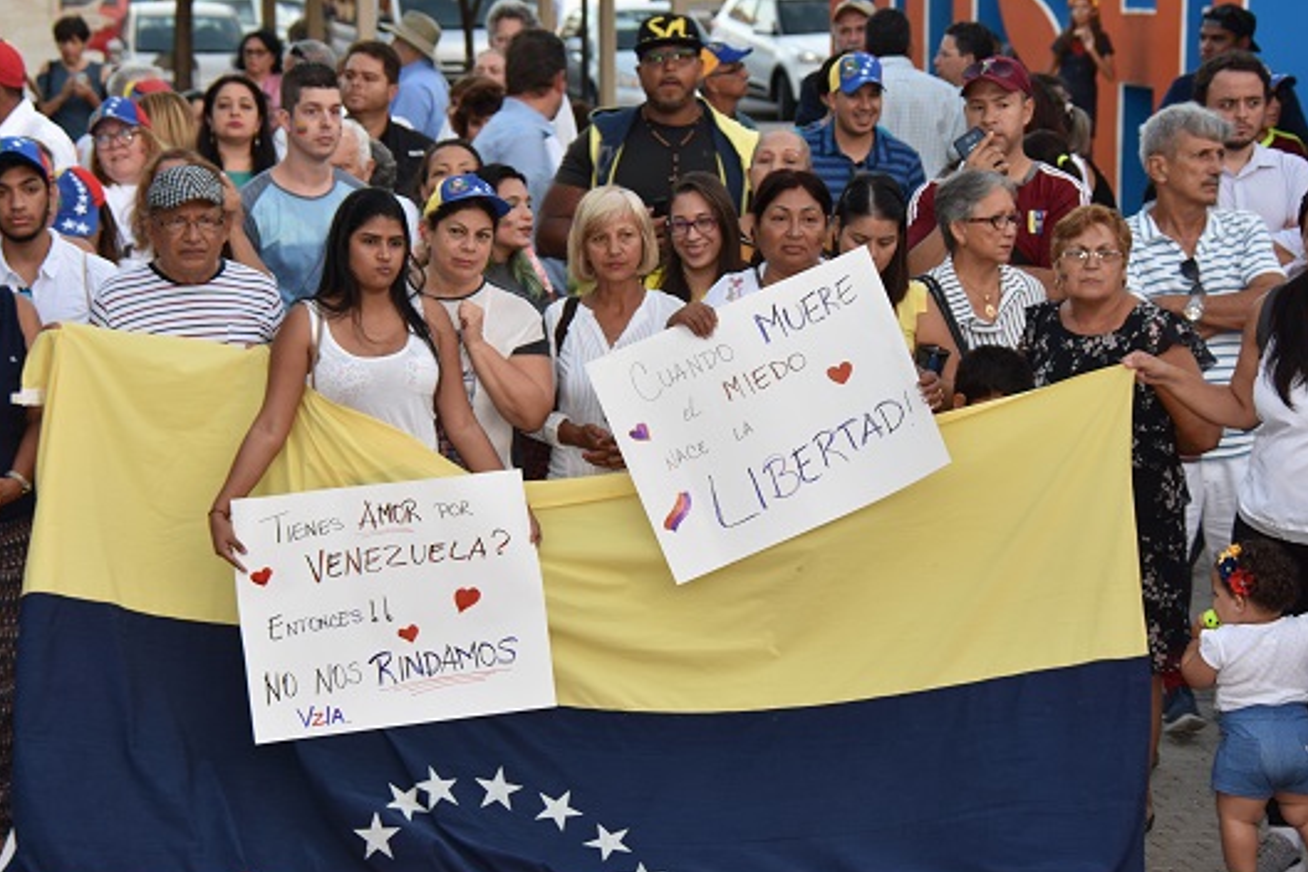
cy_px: 443
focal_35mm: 133
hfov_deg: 15.4
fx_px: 4832
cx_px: 572
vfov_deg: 10.3
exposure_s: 1/60
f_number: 5.6
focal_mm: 78
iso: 360
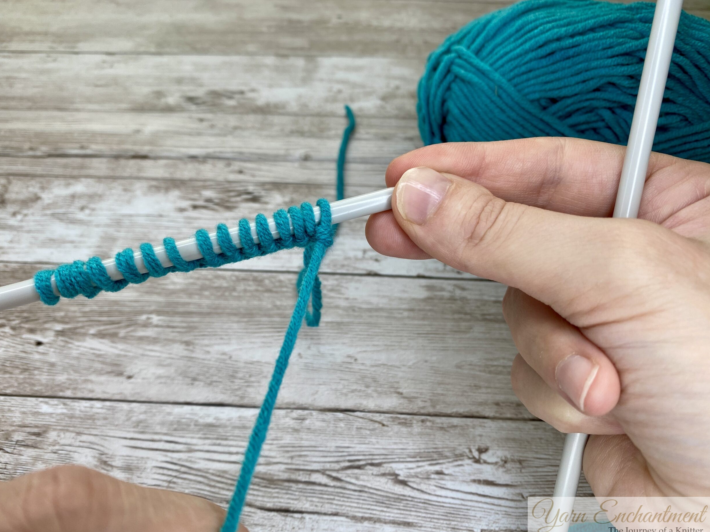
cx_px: 343
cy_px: 262
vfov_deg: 53.1
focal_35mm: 26
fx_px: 533
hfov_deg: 67.3
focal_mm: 4.25
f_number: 1.8
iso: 32
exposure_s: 1/121
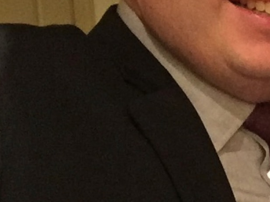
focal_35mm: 101
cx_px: 432
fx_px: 787
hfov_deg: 17.1
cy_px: 43
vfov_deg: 14.6
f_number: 2.2
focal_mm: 2.65
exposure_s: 1/15
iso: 500
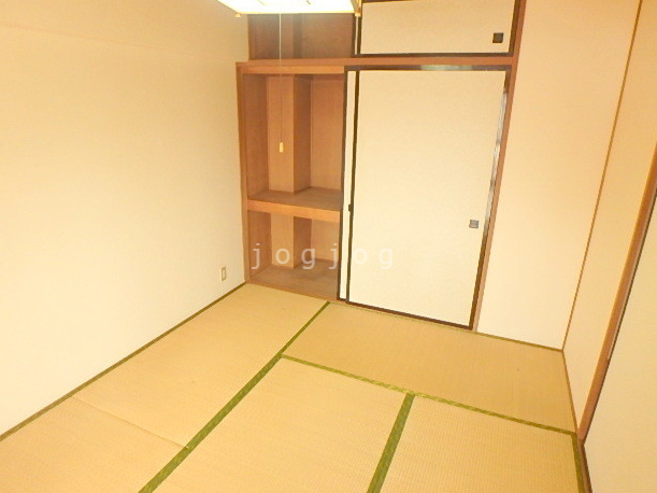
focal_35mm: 22
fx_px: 417
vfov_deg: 61.0
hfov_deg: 76.4
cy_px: 256
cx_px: 325
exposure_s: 1/30
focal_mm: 3.7
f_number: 3.5
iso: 400
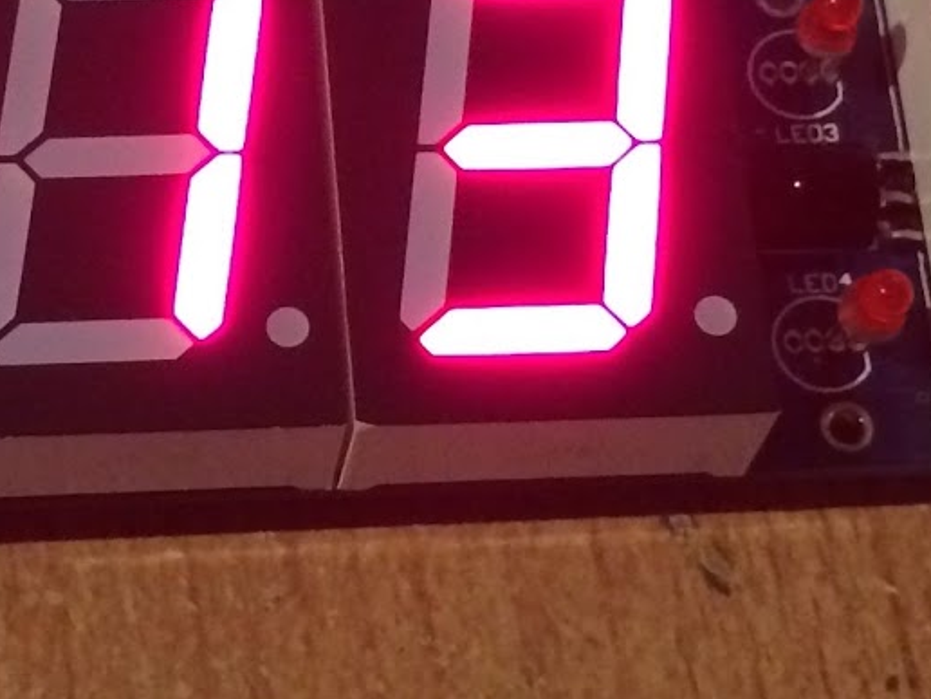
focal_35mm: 119
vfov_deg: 12.4
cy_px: 110
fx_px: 3201
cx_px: 164
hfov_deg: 16.4
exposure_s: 1/15
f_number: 2.2
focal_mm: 4.12
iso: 320
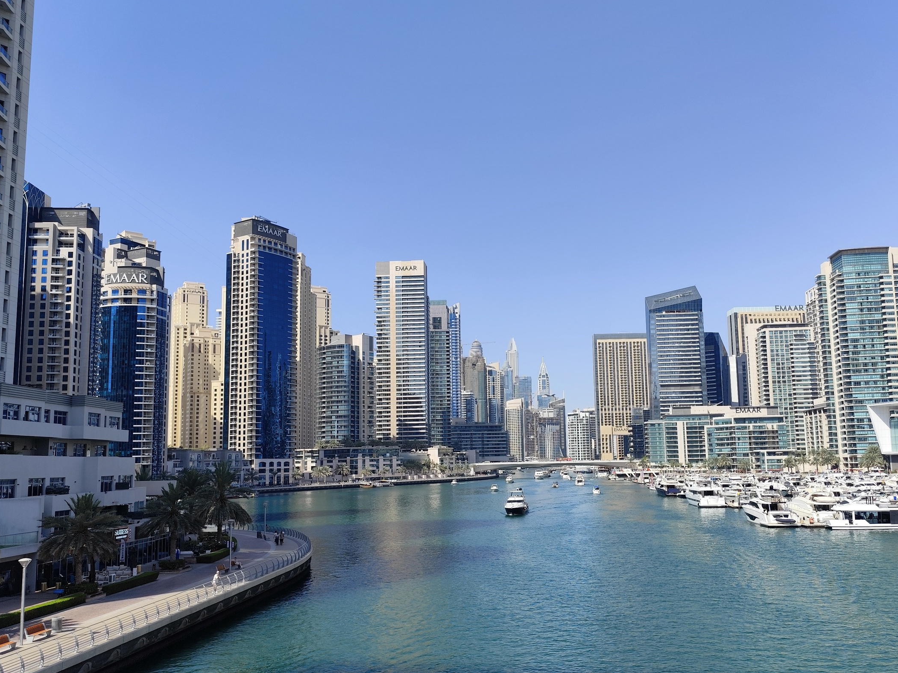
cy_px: 379
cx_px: 509
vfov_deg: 49.6
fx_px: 726
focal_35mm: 28
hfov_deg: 63.2
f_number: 1.65
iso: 50
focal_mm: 6.19
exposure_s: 1/1156
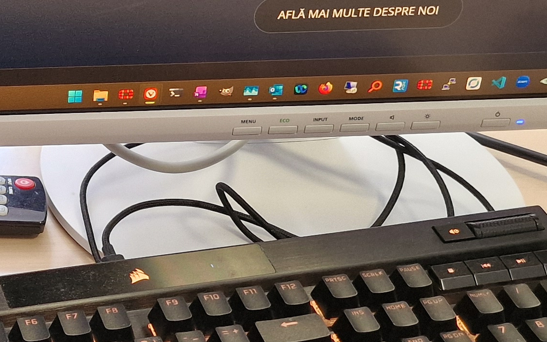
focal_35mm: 86
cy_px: 90
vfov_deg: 15.1
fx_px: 1282
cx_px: -72
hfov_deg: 22.6
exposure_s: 1/100
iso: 320
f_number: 1.8
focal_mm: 6.4
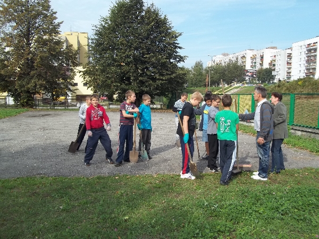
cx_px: 160
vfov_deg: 44.2
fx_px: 295
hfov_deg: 56.8
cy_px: 120
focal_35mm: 32
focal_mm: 5.7
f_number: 8.8
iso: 64
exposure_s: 1/80
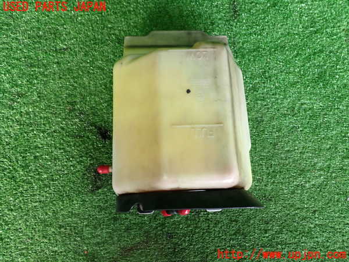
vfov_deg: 44.2
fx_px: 323
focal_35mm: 32
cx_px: 174
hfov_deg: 56.8
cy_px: 131
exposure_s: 1/30
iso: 200
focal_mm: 5.79
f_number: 2.4
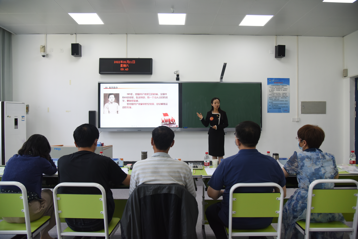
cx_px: 179
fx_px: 239
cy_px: 120
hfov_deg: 73.7
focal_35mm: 24
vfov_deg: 53.1
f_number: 4
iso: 800
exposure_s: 1/125
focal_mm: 24
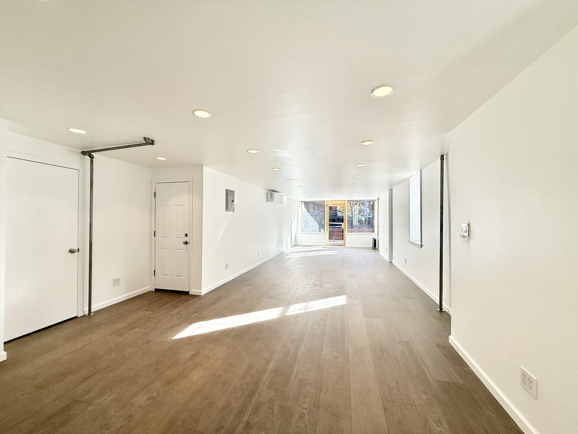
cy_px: 217
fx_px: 234
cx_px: 289
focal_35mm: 14
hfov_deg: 102.1
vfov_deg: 85.7
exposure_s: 1/336
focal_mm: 2.22
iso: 64
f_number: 2.2
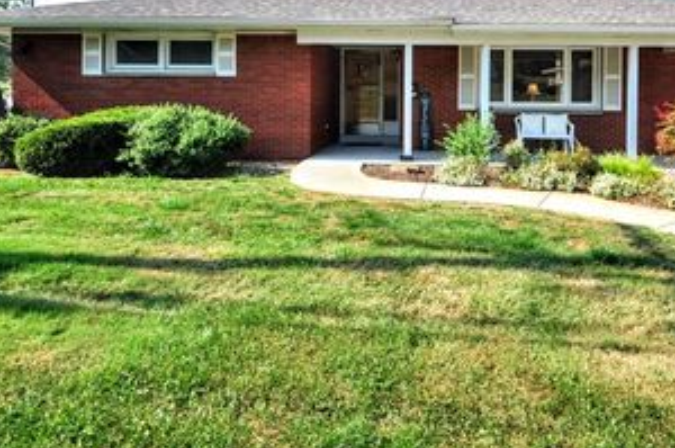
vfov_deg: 48.6
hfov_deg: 70.8
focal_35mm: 25
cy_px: 97
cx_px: 410
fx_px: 468
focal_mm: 10
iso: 200
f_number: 9
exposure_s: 1/200
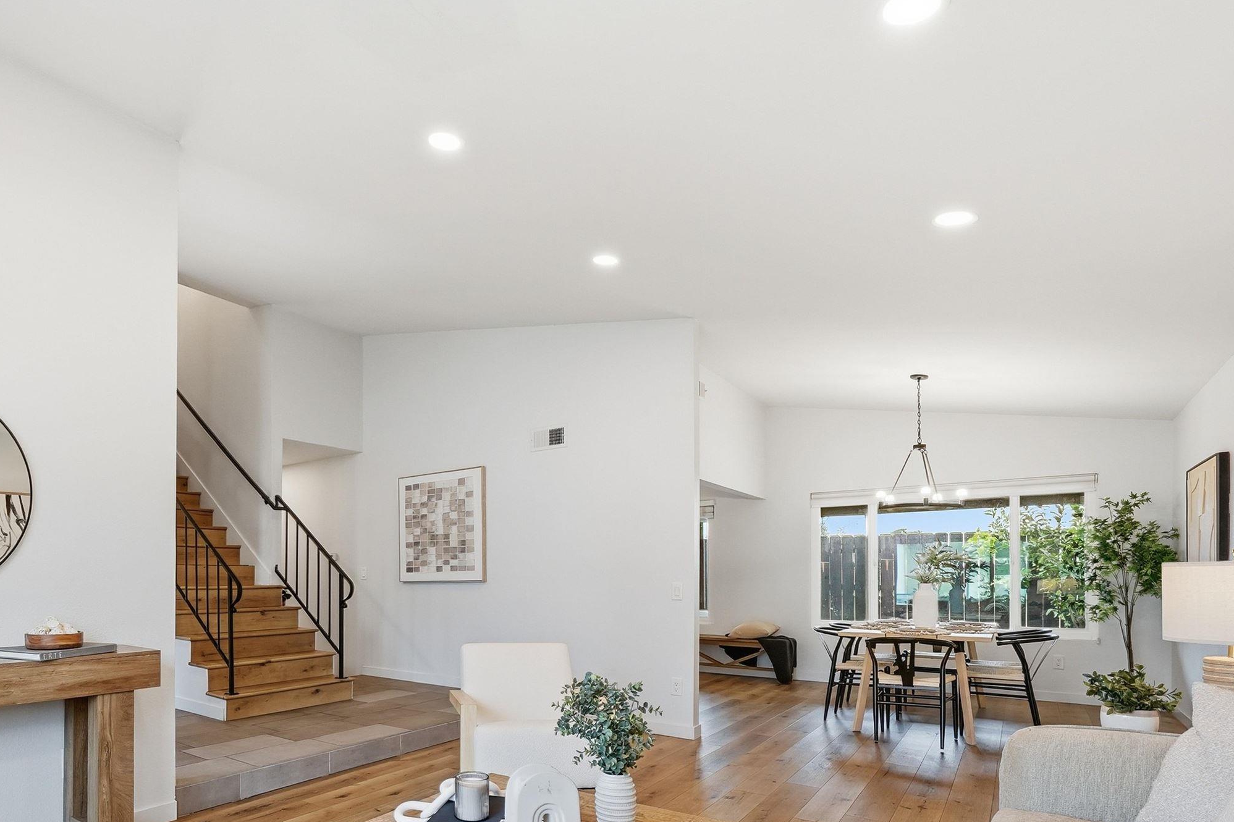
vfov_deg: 59.7
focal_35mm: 20
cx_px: 438
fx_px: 685
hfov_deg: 81.8
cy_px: 579
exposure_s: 1/100
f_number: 7.1
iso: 100
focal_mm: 13
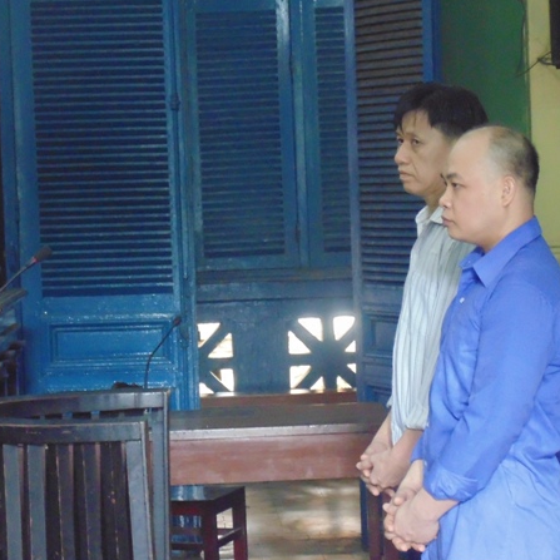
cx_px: 284
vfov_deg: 14.1
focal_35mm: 124
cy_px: 291
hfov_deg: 14.1
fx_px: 2270
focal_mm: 17.5
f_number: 4.6
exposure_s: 1/15
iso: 800
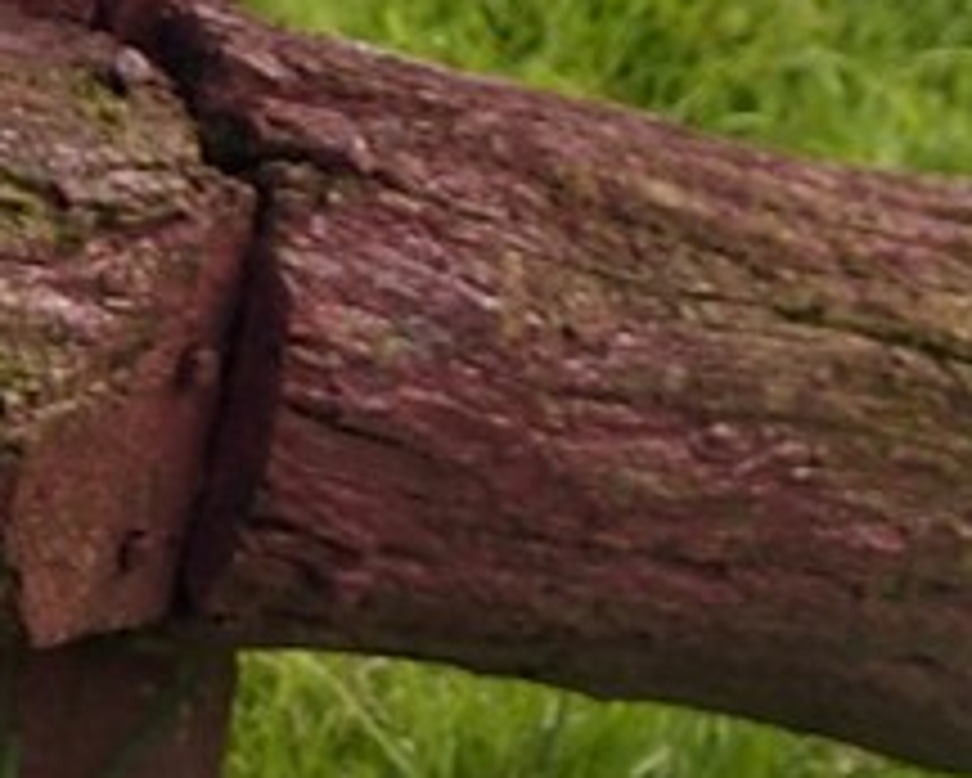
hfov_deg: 3.7
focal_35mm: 521
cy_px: -3427
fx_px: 14995
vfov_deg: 2.8
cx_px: -234
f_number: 5.6
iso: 200
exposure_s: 1/250
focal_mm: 50
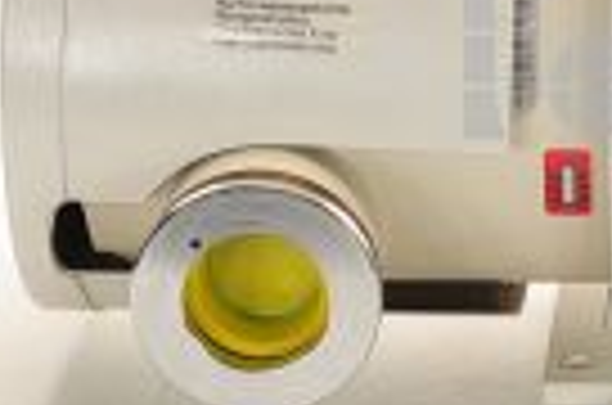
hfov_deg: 9.1
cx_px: 914
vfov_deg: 6.2
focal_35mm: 221
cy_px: 34
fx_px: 3748
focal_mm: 50
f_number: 14
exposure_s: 1/160
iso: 320
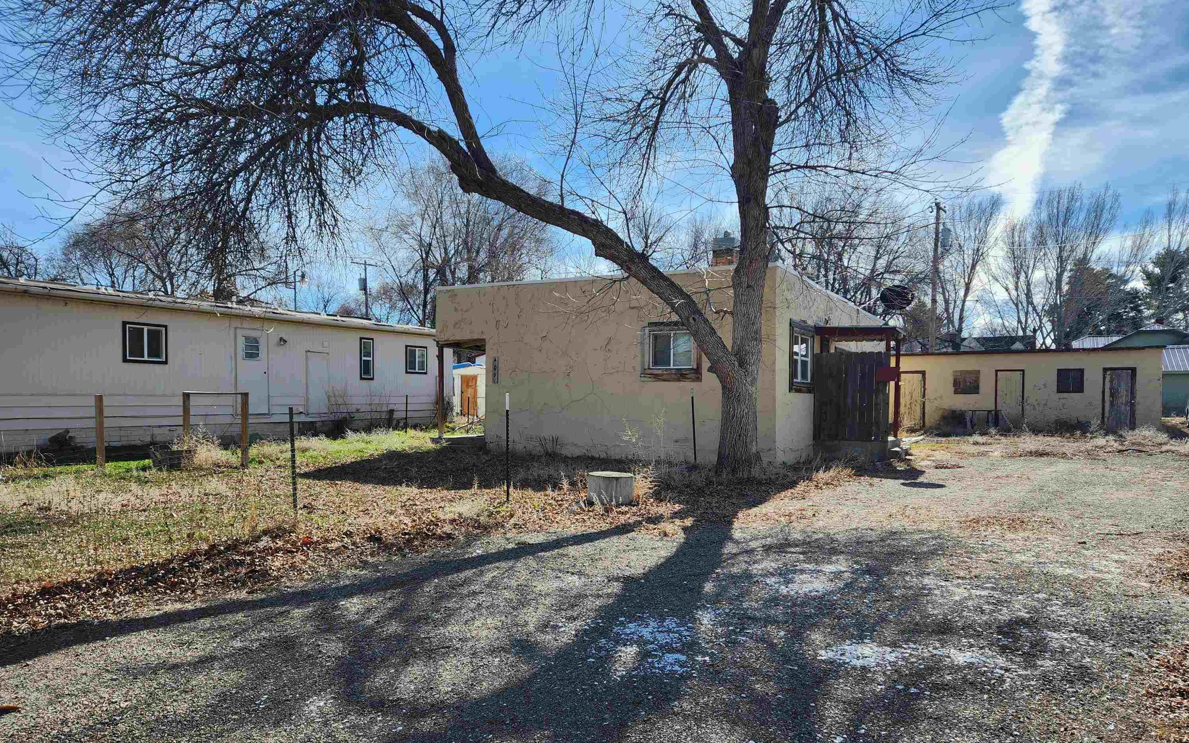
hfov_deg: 72.6
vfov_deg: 49.1
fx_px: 810
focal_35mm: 25
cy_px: 421
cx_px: 594
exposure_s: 1/1497
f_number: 1.8
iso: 20
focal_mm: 5.4
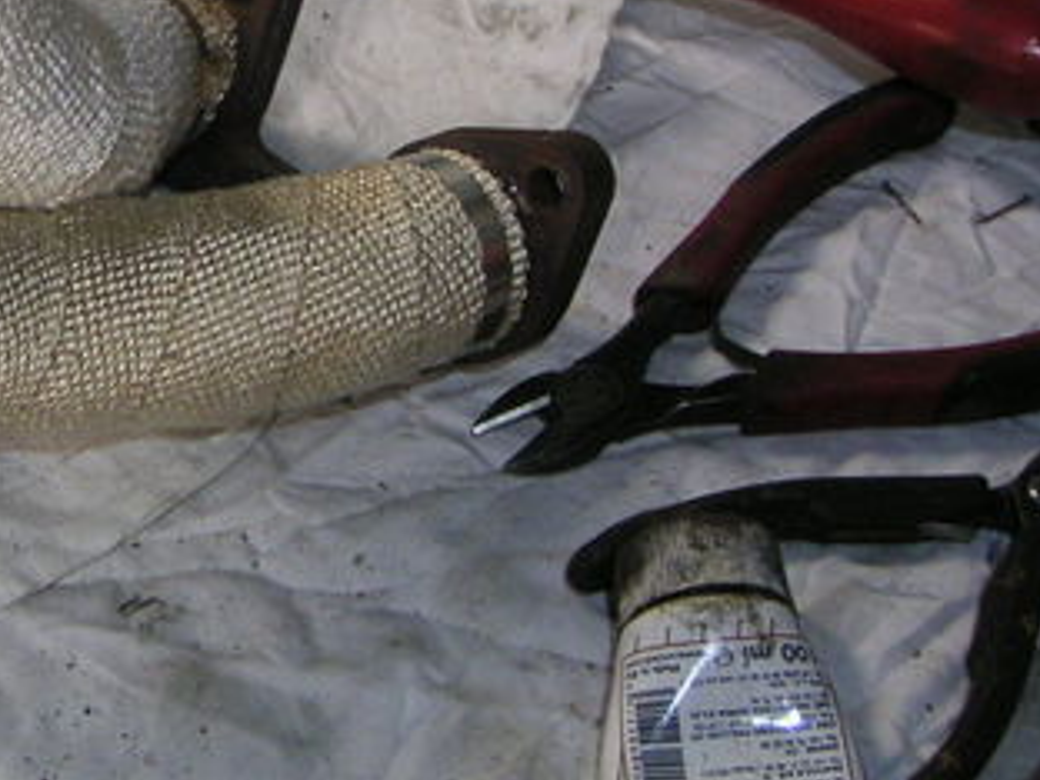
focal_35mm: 78
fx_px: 2343
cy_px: 197
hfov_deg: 24.3
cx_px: 90
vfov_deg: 18.8
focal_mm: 6
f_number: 2.8
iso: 100
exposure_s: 1/20
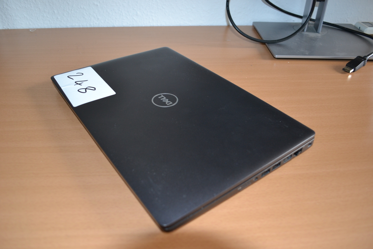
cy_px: 124
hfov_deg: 67.4
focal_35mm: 27
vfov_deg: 47.9
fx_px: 280
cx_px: 186
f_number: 3.5
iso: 450
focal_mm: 18
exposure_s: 1/60
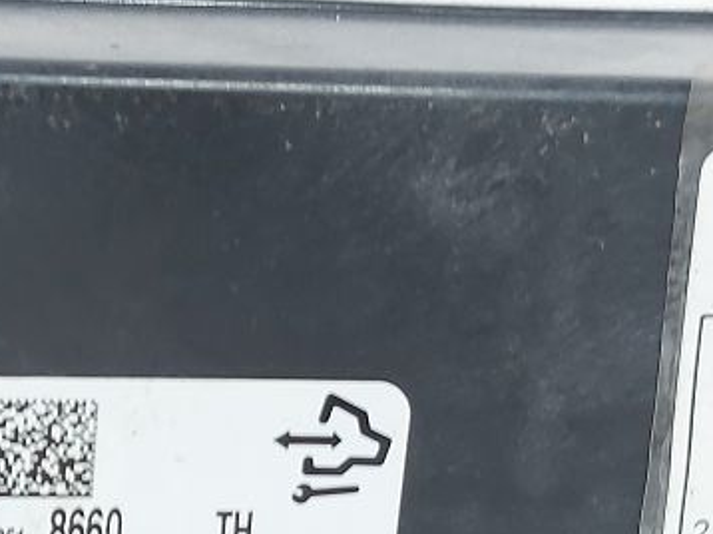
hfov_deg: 20.8
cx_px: 124
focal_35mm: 93
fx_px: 1914
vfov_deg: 15.8
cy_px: 430
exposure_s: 1/50
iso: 100
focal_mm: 5.23
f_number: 1.8
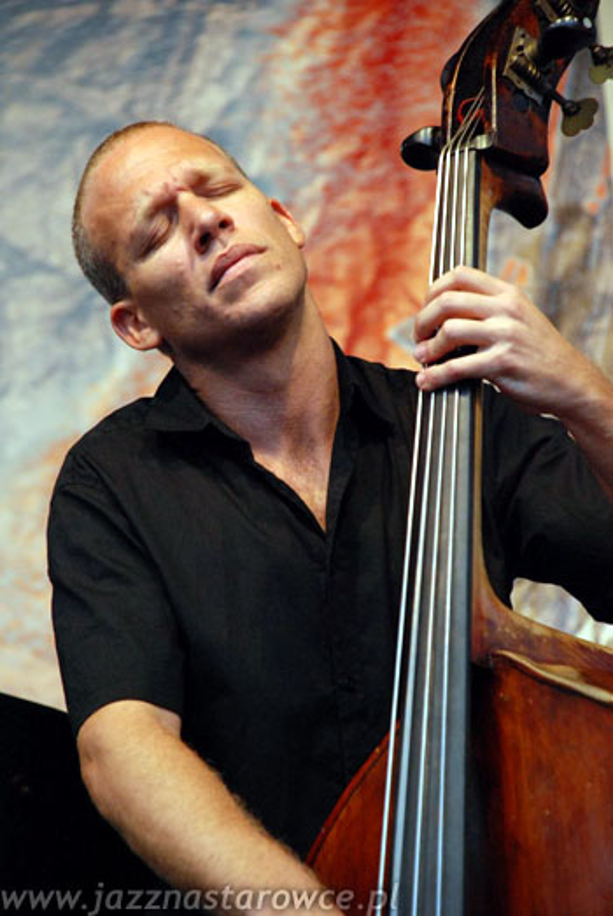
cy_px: 458
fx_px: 4585
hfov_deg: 7.6
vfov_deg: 11.4
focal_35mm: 180
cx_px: 306
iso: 1250
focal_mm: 120
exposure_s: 1/60
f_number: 5.6
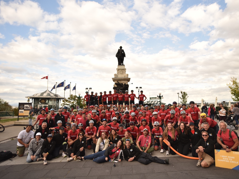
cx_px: 129
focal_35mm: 22
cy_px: 89
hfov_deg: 76.2
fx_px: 152
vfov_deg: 61.1
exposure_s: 1/1250
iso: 160
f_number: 2.8
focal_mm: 20
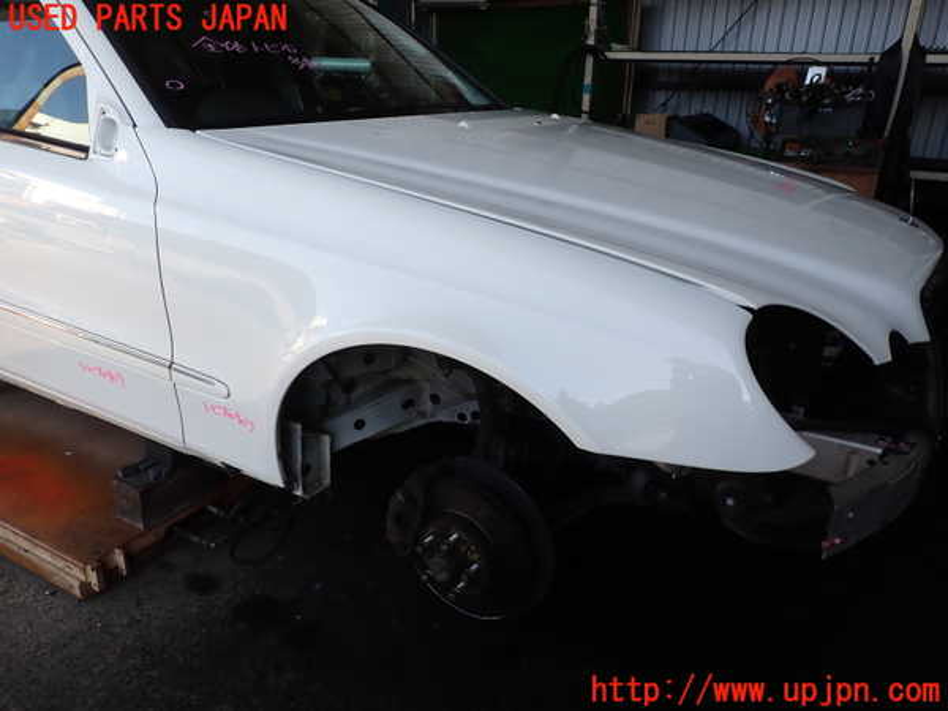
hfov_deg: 69.4
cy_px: 356
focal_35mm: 25
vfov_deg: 54.9
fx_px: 685
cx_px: 474
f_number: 2.8
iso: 100
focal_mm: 4.5
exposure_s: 1/400
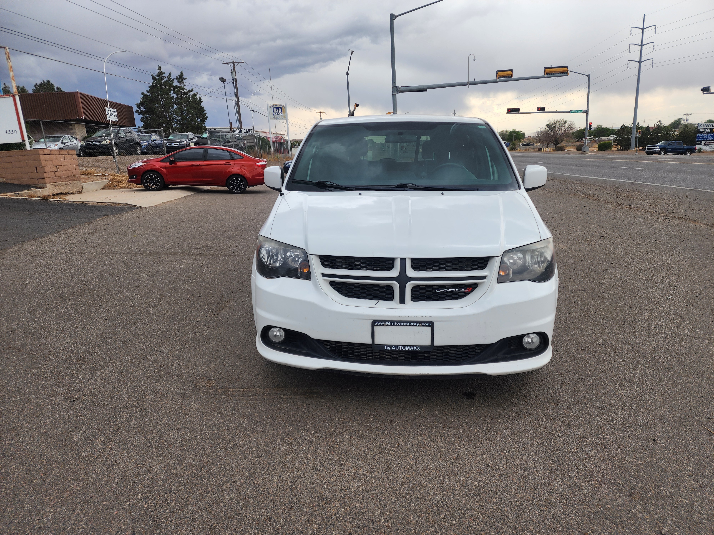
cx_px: 357
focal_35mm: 23
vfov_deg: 58.9
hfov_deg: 73.9
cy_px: 268
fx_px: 474
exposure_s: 1/420
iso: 12
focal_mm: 6.4
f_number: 1.8
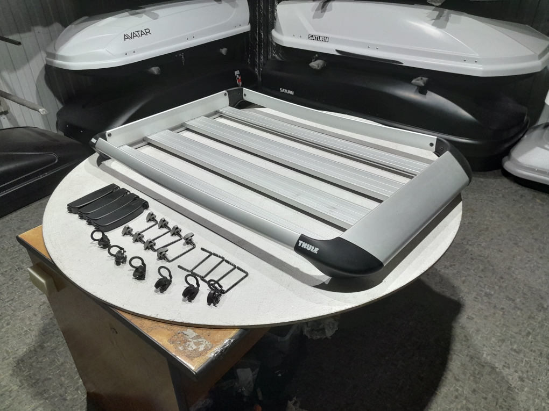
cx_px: 274
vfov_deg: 51.4
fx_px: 428
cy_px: 206
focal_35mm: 27
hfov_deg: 65.3
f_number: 1.8
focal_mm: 4
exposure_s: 1/50
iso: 160
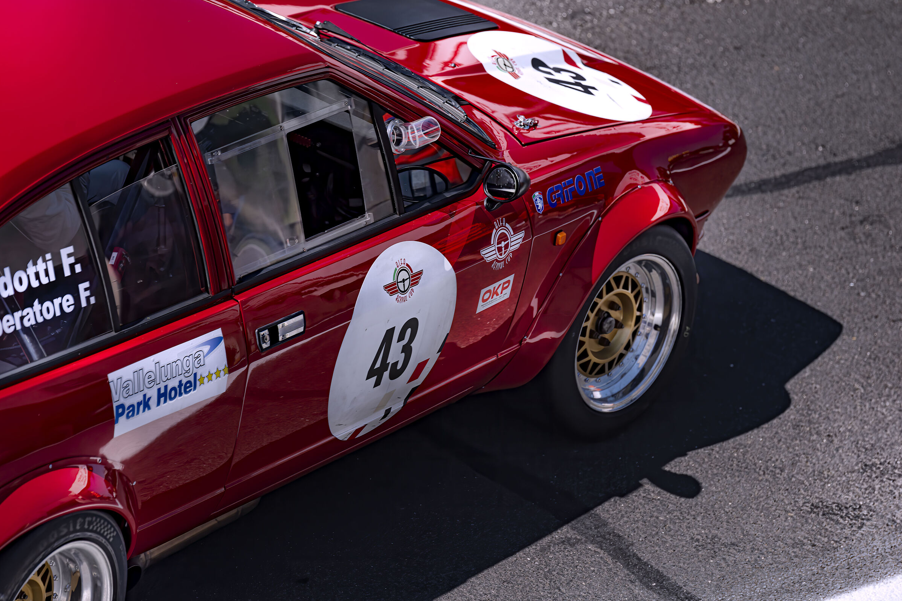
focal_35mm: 201
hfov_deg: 10.2
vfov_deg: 6.8
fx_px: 5036
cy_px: 300
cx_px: 449
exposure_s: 1/1600
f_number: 4.5
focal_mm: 200
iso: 100
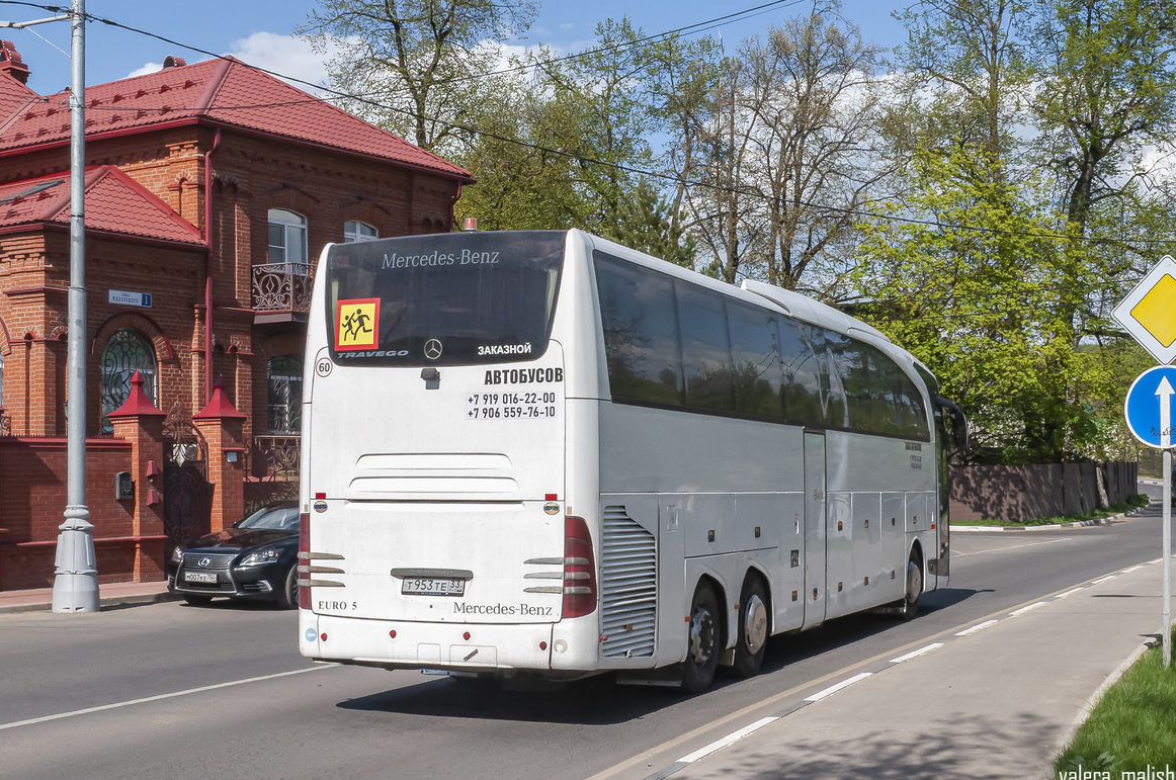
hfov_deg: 50.8
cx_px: 578
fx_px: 1239
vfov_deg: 34.9
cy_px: 380
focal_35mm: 38
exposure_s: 1/500
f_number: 20
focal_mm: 24
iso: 640
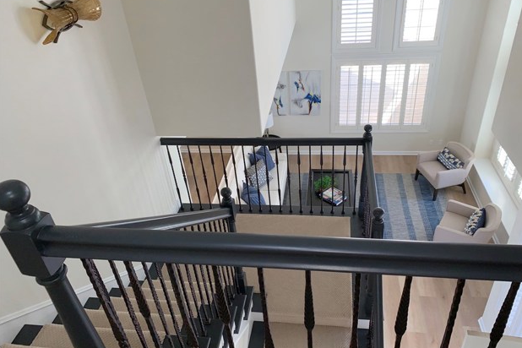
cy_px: 177
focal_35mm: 28
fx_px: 406
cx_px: 268
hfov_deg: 65.5
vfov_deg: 46.4
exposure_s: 1/74
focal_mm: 4.25
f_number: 1.8
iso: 25
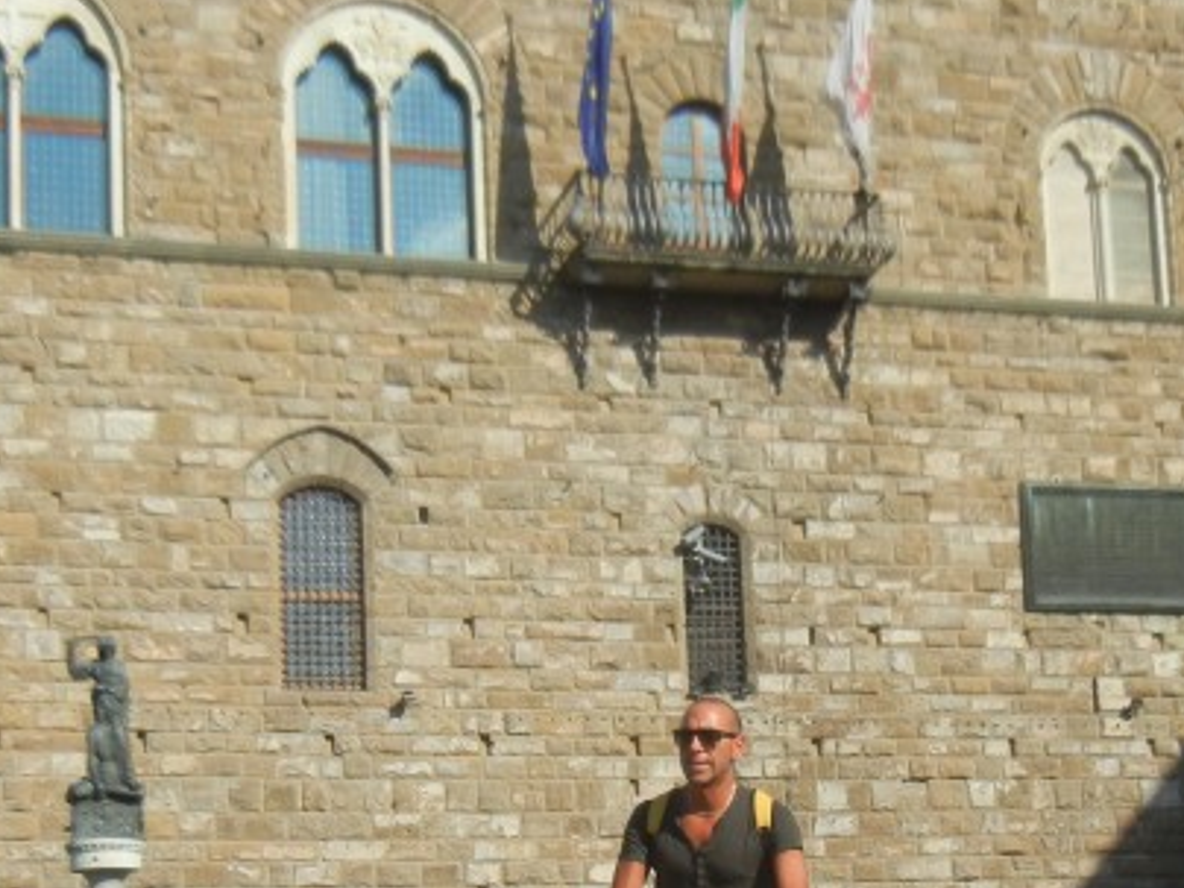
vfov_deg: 19.1
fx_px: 2599
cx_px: 709
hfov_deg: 25.6
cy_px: 780
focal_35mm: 76
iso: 160
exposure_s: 1/445
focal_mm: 5.4
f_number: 7
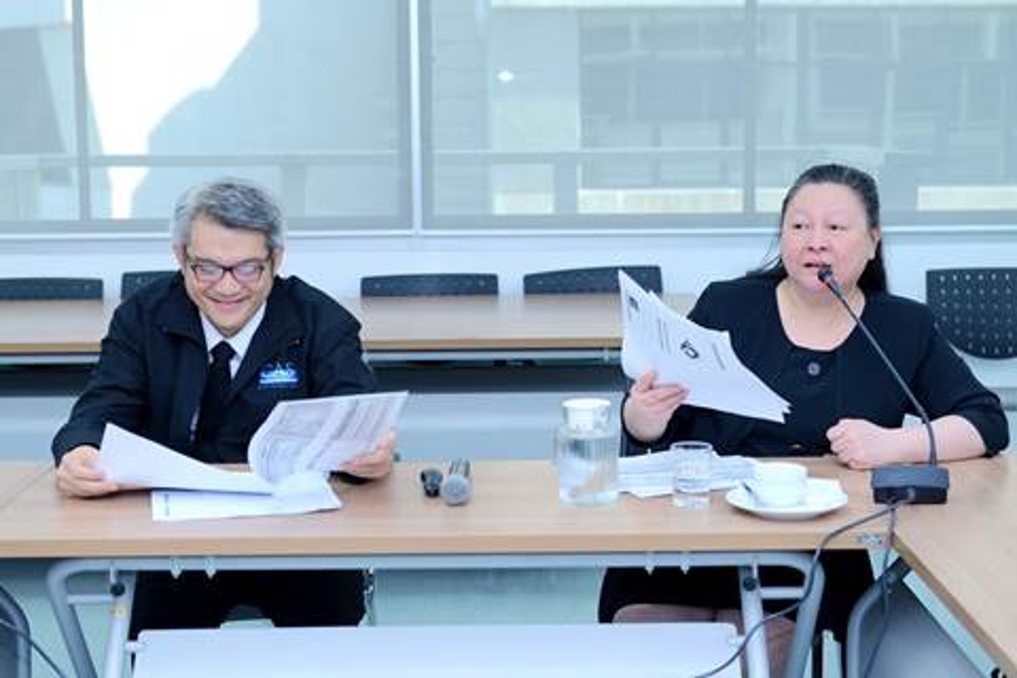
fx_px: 1695
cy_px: 339
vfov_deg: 22.6
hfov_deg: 33.4
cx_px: 508
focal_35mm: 60
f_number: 5
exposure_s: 1/250
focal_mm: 60
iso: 1600
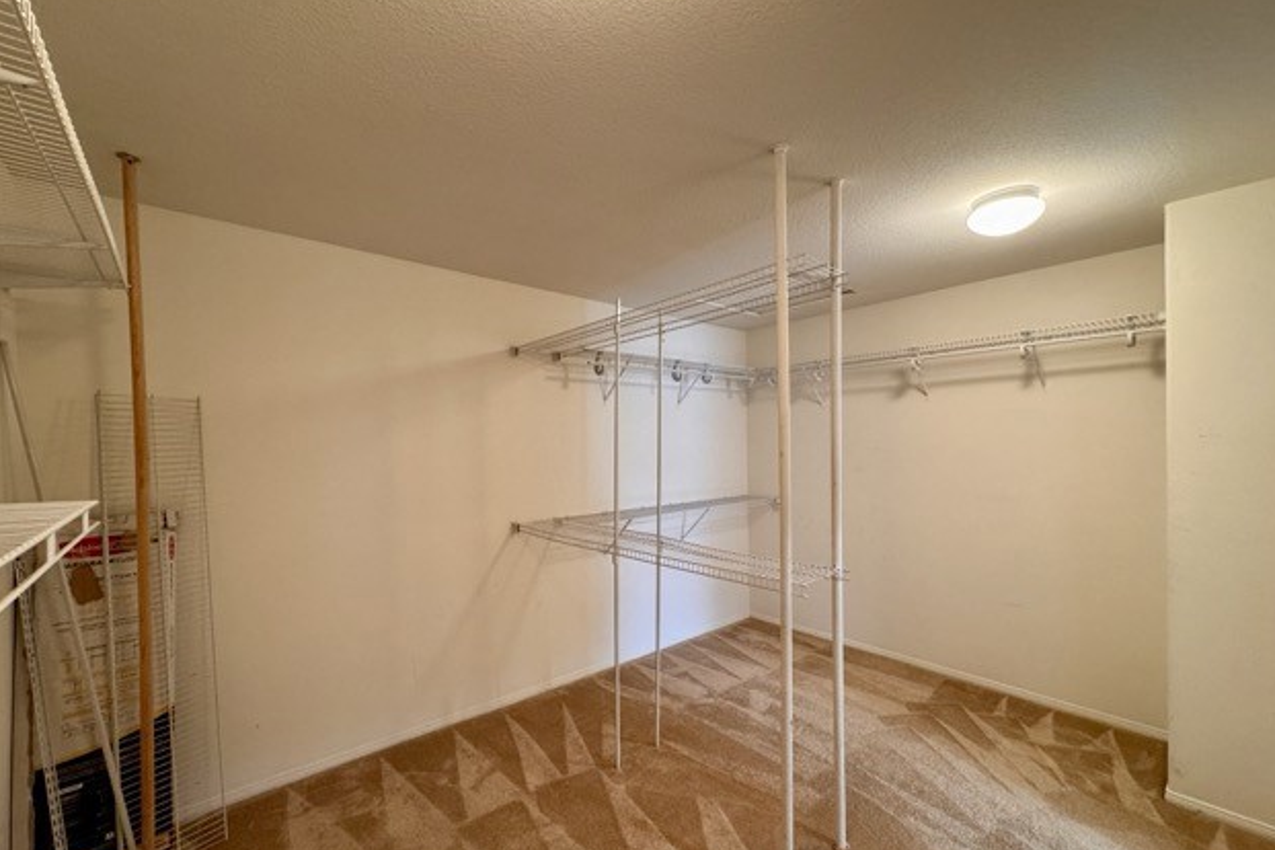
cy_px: 450
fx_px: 531
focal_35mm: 15
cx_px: 620
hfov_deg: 100.4
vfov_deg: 77.3
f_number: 2.2
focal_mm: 2.22
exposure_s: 1/60
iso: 250
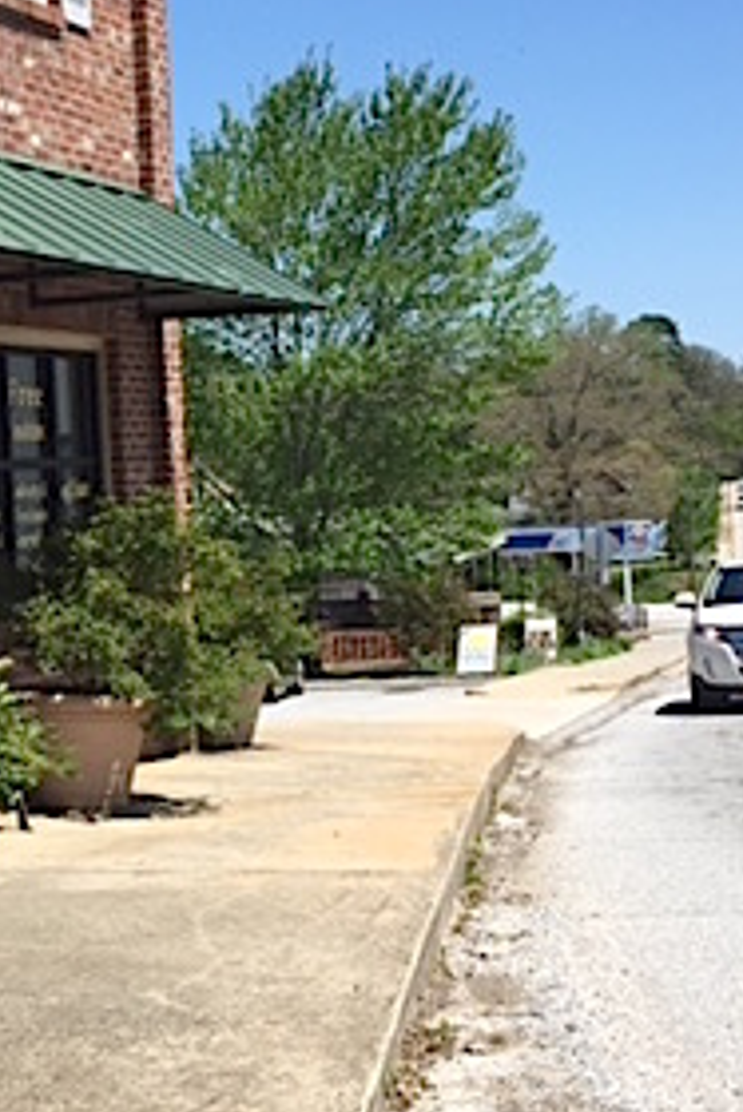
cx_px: -79
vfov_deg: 29.2
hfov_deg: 19.0
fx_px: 2133
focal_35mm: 69
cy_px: 572
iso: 32
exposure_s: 1/1582
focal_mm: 4.15
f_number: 2.2
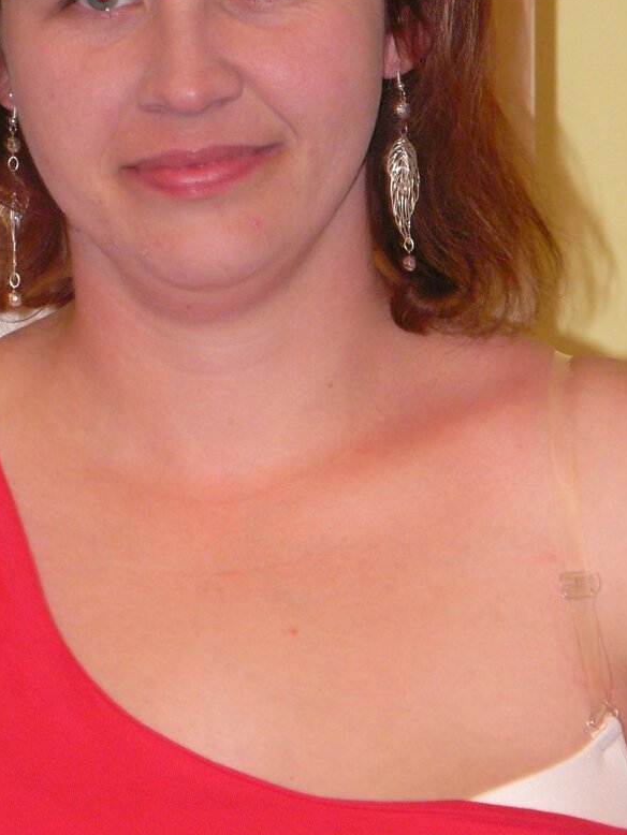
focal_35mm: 293
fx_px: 7072
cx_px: 240
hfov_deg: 5.1
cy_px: 200
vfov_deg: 6.8
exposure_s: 1/8
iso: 400
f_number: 3.6
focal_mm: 31.3
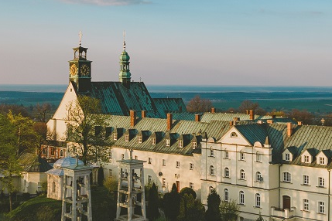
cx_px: 209
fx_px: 553
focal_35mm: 60
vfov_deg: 22.0
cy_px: 16
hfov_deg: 33.2
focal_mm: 8.4
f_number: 2.8
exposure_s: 1/800
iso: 100
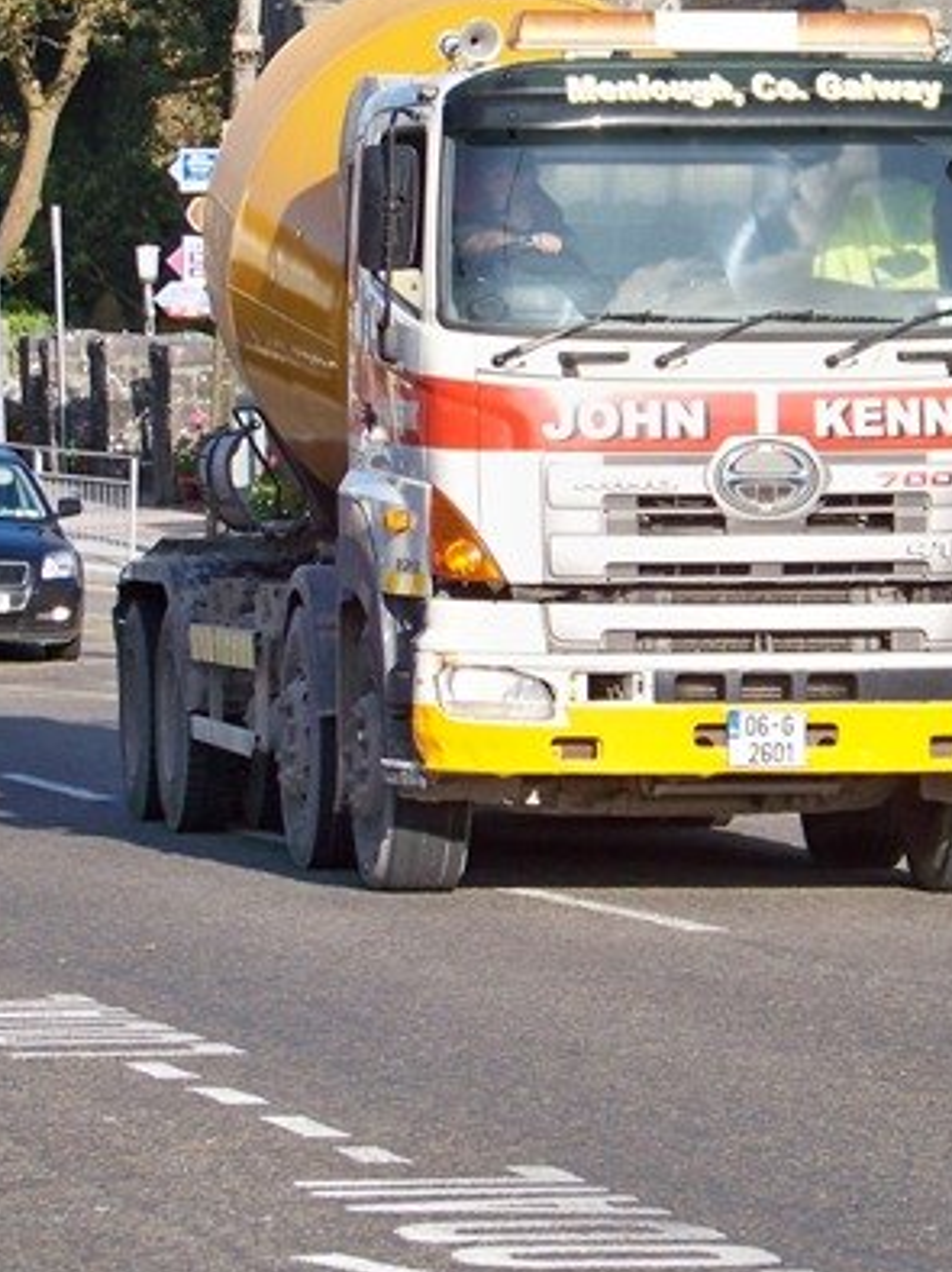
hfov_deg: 7.6
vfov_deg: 10.1
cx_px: 655
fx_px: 7158
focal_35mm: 195
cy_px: 458
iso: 80
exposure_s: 1/640
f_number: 3.2
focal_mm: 17.6
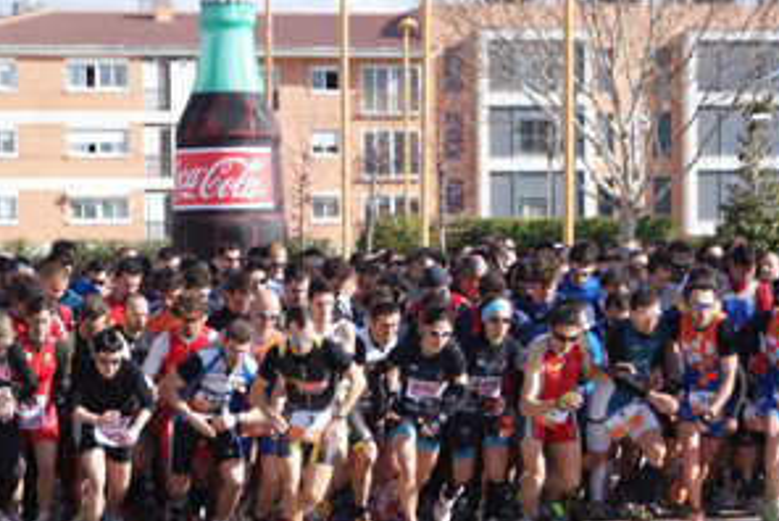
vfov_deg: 9.7
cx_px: 334
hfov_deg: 14.4
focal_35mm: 142
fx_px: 3076
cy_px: 326
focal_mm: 70
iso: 100
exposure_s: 1/250
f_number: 5.6
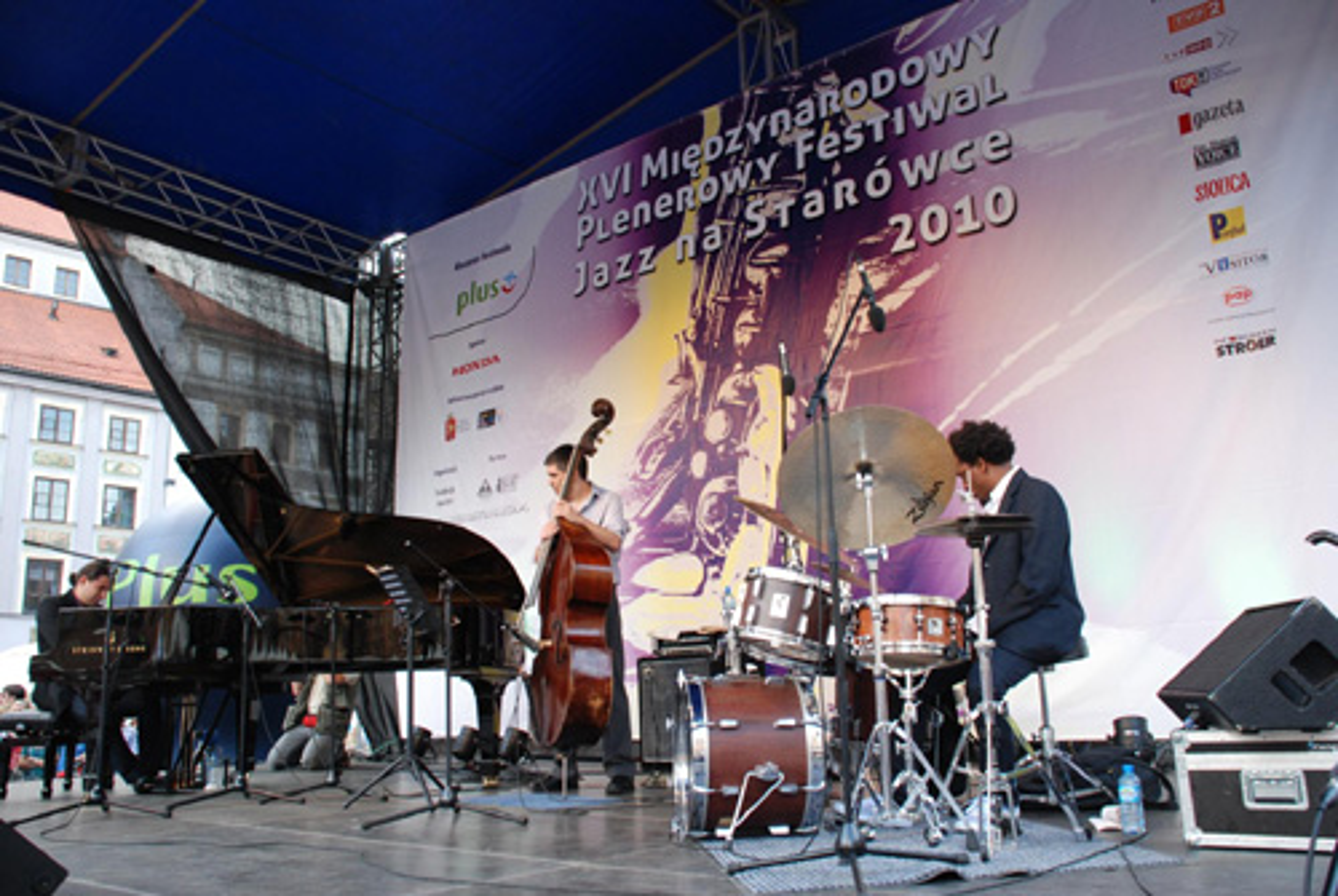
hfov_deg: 61.9
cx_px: 669
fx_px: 1117
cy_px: 448
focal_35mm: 30
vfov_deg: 43.7
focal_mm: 20
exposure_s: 1/60
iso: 400
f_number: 4
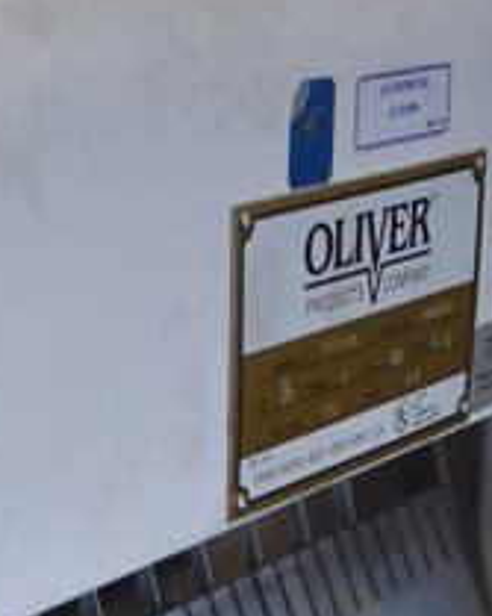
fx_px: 2022
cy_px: 980
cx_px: 100
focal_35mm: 111
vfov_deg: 15.6
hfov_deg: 13.8
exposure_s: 1/200
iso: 800
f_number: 3.5
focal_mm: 18
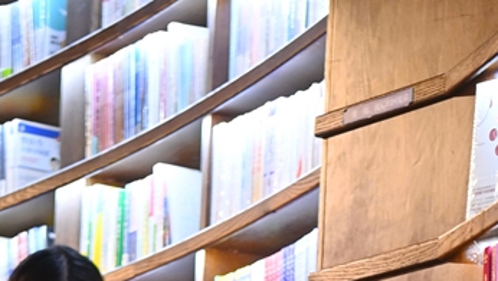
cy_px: 782
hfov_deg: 9.6
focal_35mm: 225
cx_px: 243
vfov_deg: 5.2
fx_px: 2972
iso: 720
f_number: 2.8
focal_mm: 62
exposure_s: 1/60
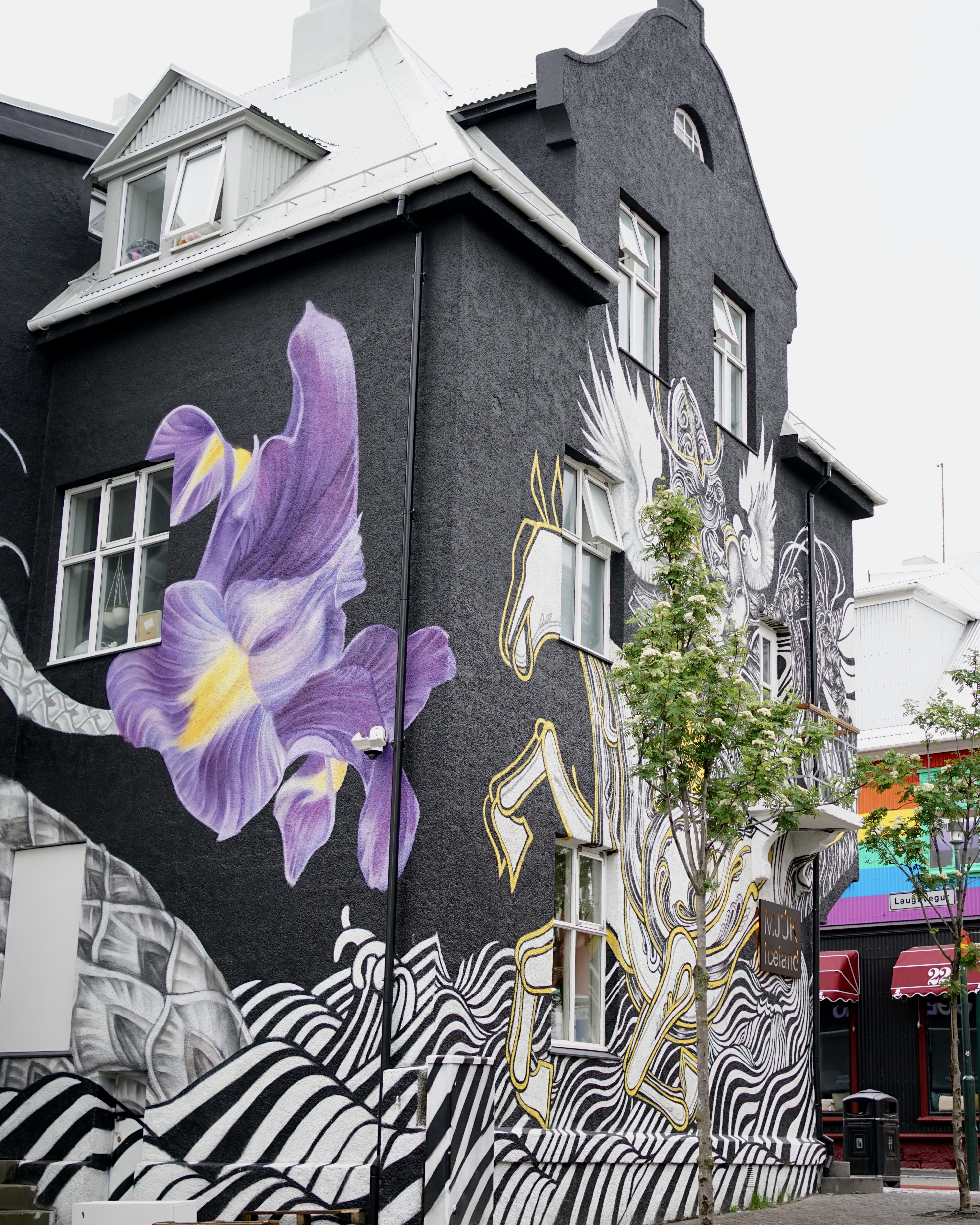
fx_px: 1813
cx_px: 638
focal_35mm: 50
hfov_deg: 30.1
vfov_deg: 37.3
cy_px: 606
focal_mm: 35
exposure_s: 1/1600
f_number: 2.5
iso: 400
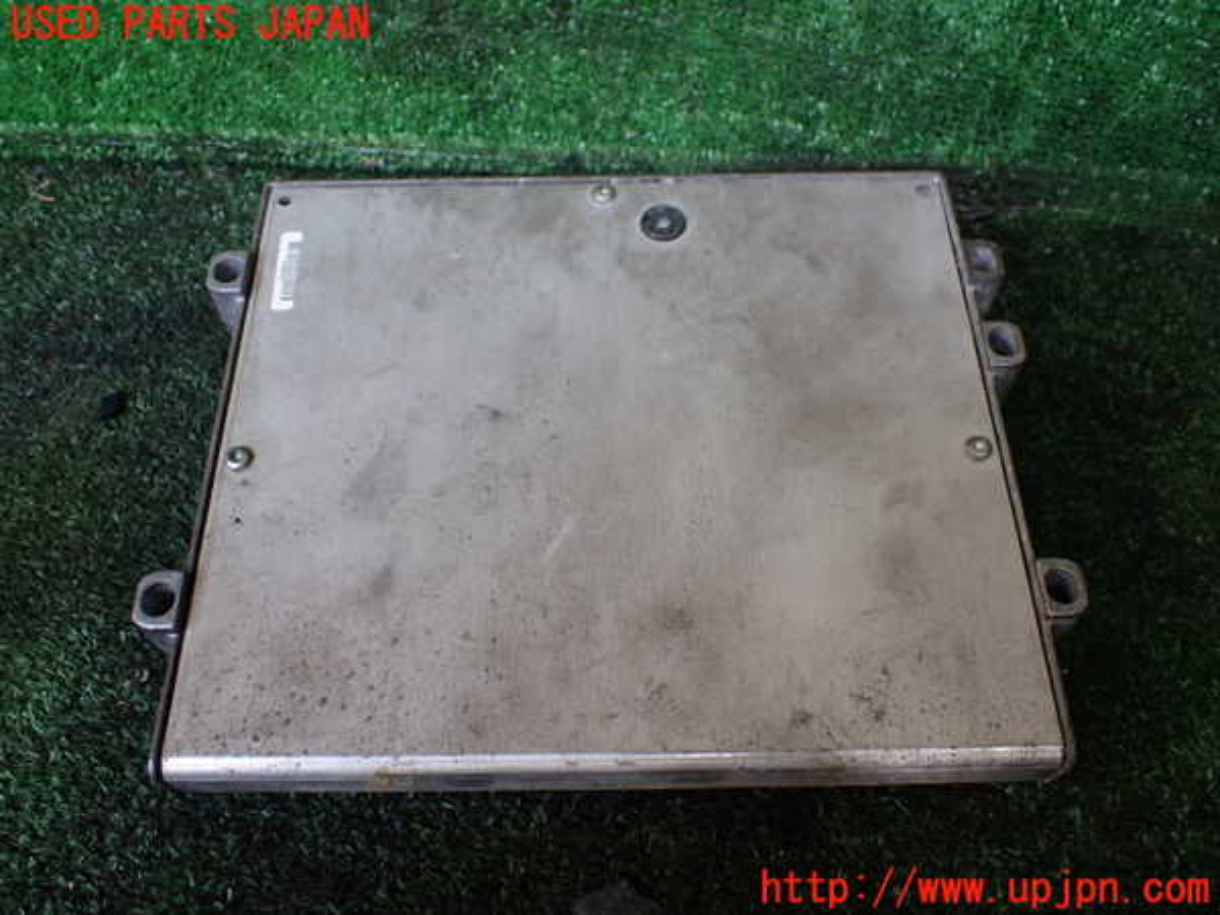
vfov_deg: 46.8
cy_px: 458
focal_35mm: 30
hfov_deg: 60.0
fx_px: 1057
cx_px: 610
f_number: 2.3
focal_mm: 5.4
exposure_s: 1/125
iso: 250
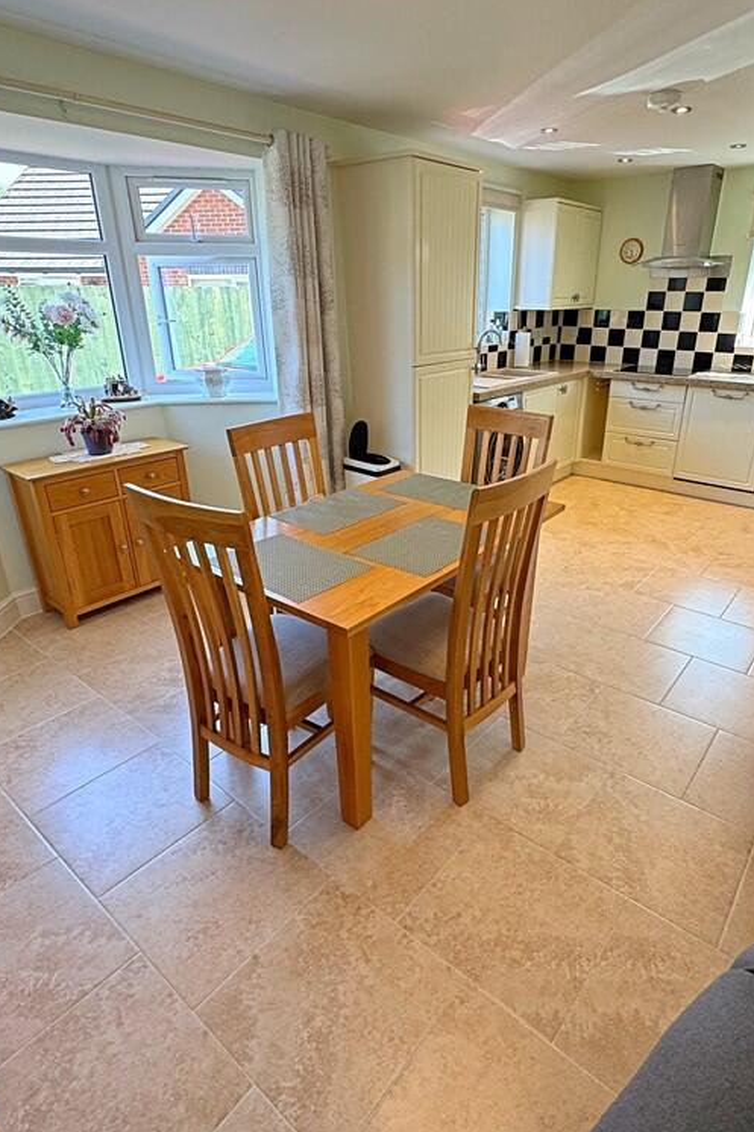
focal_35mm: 20
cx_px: 419
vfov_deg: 84.0
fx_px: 629
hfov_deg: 61.7
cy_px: 554
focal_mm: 2.22
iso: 100
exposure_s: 1/100
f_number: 2.2
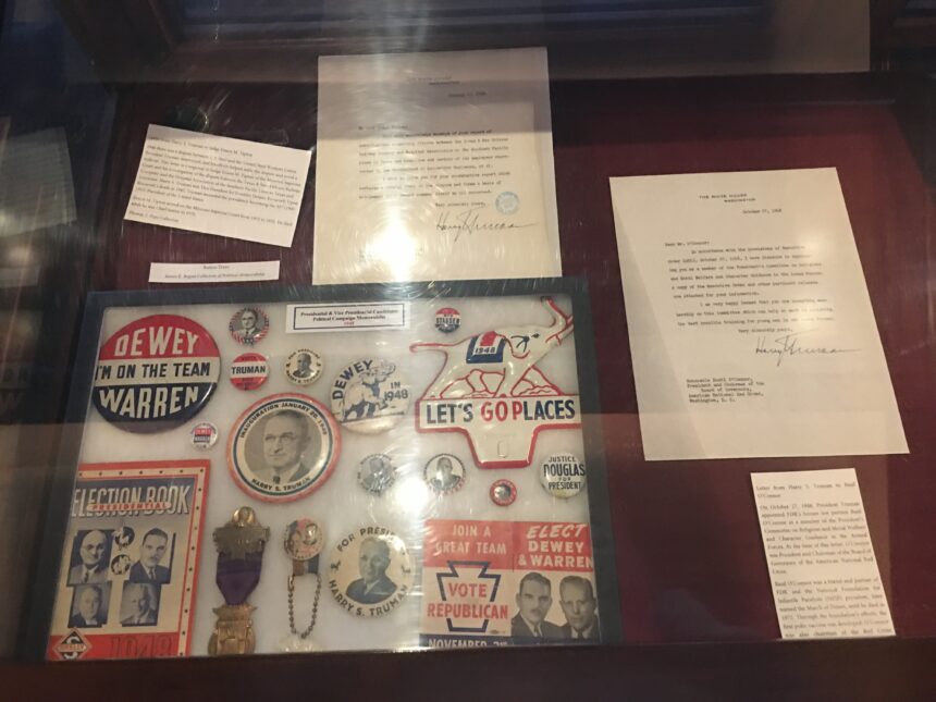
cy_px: 351
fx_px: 784
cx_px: 468
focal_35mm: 29
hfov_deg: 61.7
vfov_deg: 48.2
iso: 80
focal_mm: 4.15
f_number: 2.2
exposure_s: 1/4
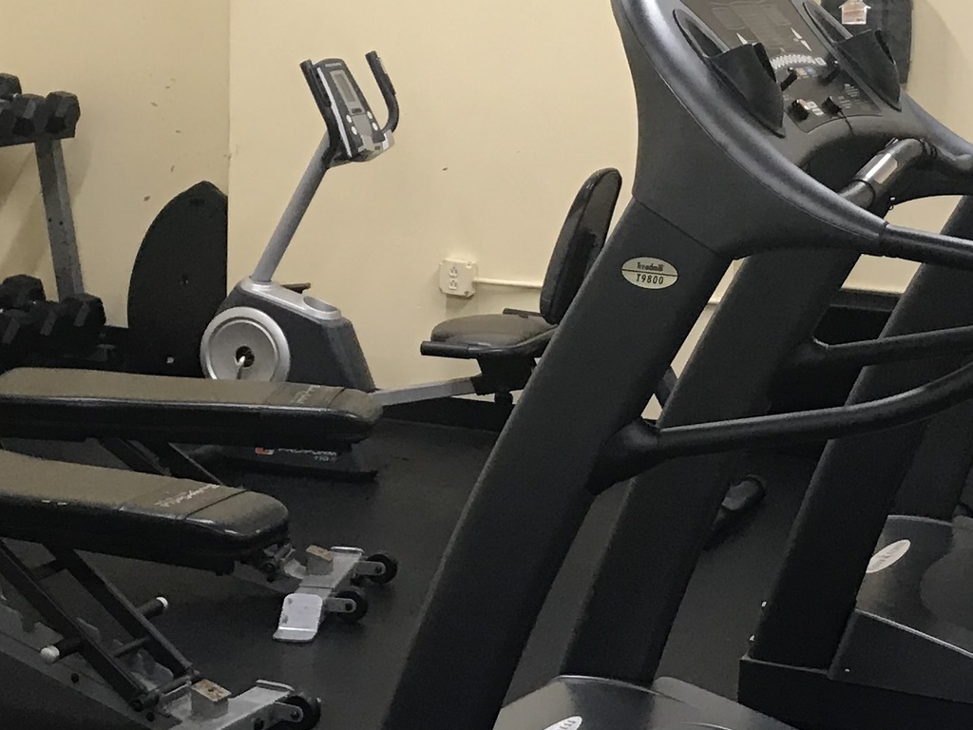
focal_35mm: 84
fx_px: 2361
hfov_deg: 23.3
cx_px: 501
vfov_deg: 17.5
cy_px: 227
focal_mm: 3.99
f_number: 1.8
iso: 40
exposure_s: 1/17
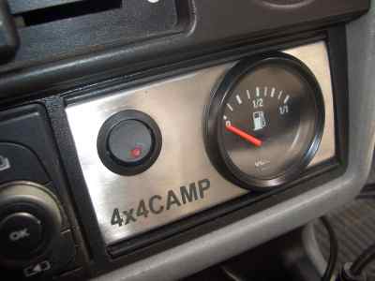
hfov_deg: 52.6
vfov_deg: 40.7
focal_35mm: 35
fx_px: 379
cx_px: 188
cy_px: 140
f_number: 2.6
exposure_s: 1/60
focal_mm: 5.8
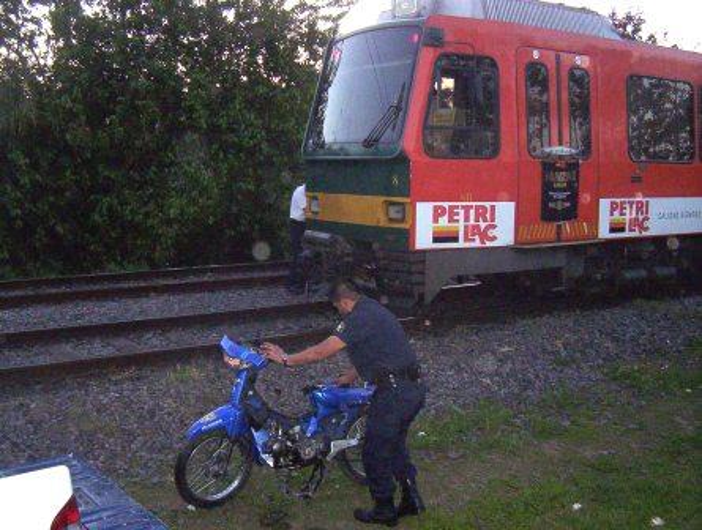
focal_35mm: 39
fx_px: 793
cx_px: 351
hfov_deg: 47.8
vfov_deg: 37.0
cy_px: 265
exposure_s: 1/60
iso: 140
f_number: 3.84
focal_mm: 5.26
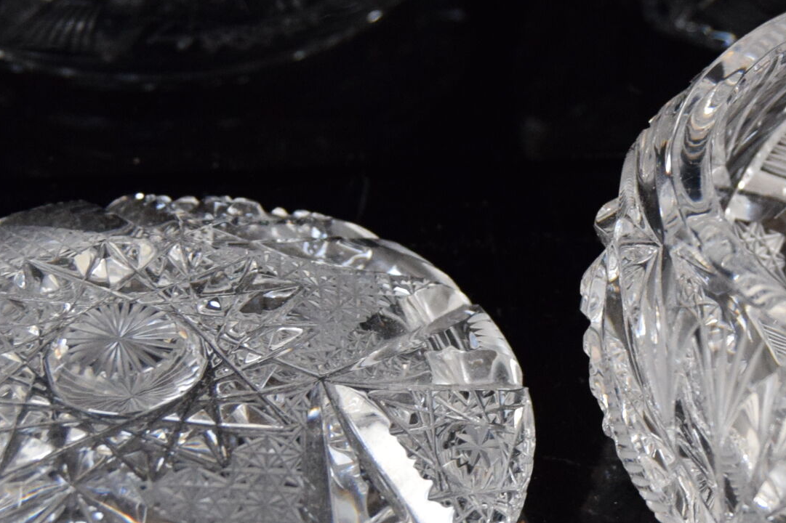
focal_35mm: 133
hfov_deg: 15.3
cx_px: 616
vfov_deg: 10.3
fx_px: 2903
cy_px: 370
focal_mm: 32
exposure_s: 1/100
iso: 1600
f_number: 5
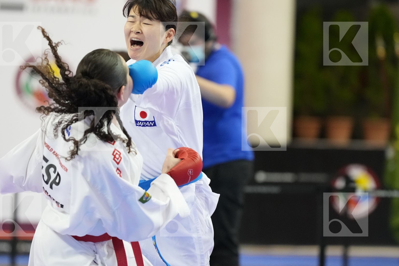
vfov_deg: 4.2
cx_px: 182
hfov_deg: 6.3
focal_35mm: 326
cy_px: 129
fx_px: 3613
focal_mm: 200
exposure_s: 1/1000
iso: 4000
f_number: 2.8
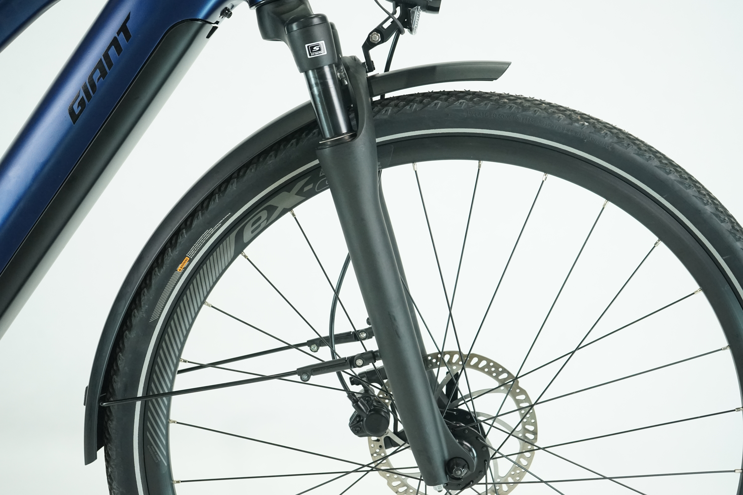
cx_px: 372
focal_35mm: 48
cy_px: 248
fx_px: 991
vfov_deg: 28.1
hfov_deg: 41.1
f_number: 5.6
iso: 2500
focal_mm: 48
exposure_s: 1/200
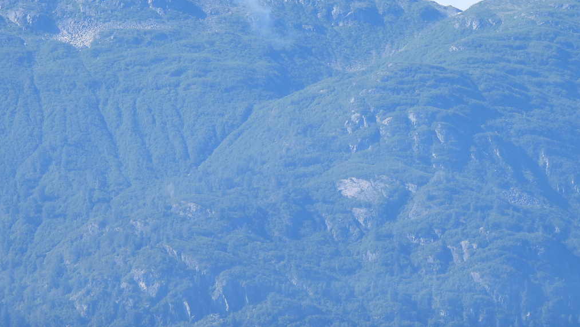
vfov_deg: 4.0
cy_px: 163
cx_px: 284
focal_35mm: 303
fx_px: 4660
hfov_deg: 7.1
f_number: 4.5
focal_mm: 39.3
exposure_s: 1/400
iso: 100
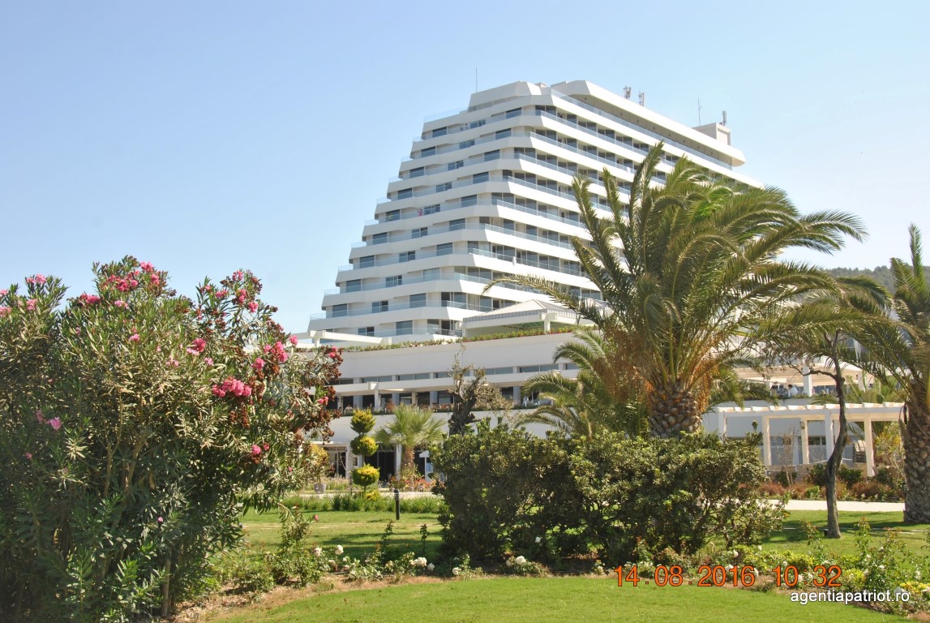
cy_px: 312
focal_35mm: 40
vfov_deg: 33.1
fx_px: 1048
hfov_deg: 47.9
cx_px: 465
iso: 100
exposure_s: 1/200
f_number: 7.1
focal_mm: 27
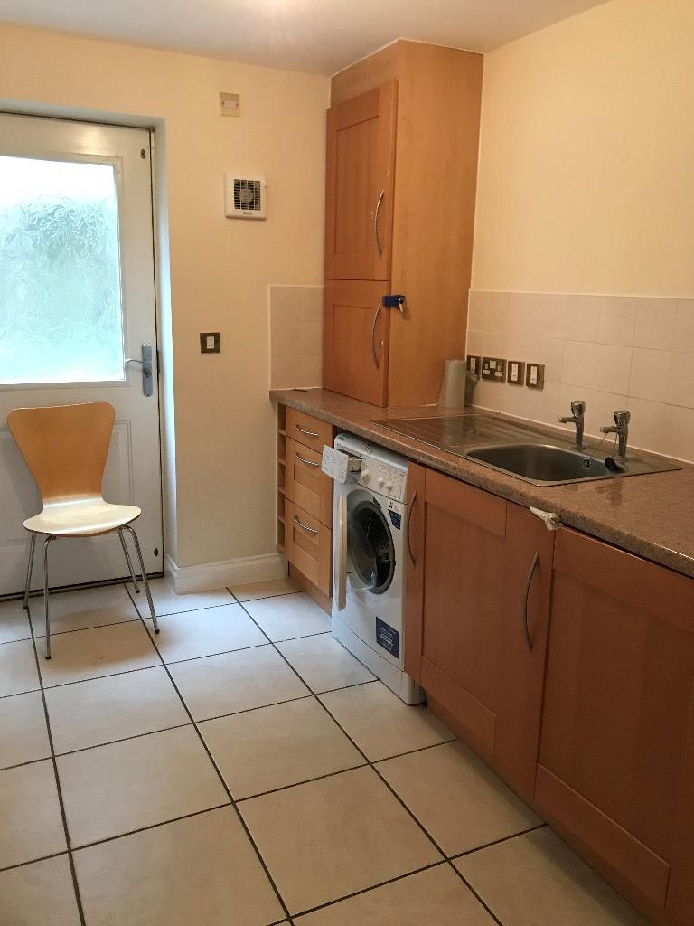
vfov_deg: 63.4
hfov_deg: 49.7
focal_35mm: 28
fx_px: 748
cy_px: 463
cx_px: 347
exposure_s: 1/17
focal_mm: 3.99
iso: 80
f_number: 1.8
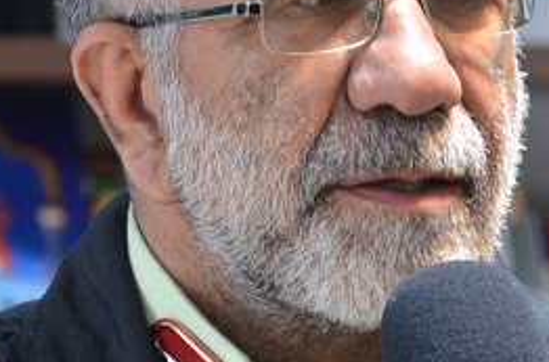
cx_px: 482
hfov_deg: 4.3
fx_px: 7321
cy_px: 185
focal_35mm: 482
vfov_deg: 2.8
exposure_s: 1/20
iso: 1600
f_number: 5.6
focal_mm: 105
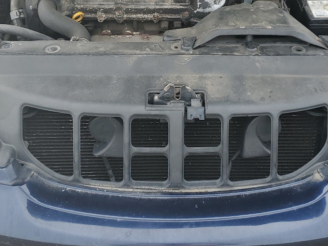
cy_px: 66
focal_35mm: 61
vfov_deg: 23.8
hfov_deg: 31.7
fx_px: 578
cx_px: 185
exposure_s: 1/476
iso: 50
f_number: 1.5
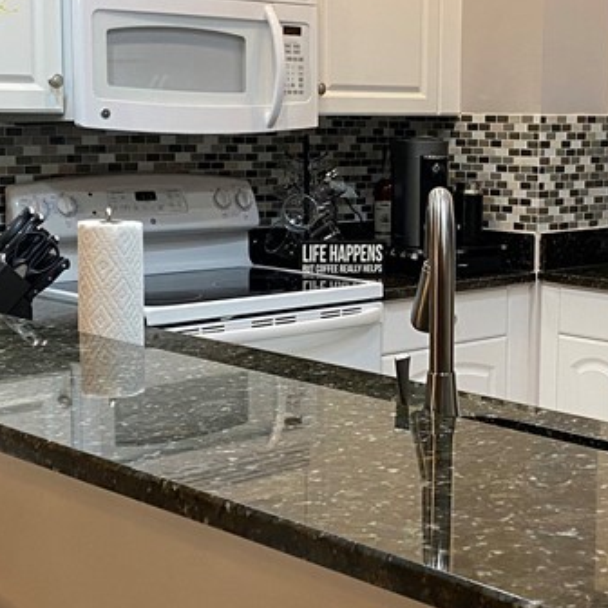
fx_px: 1391
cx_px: 454
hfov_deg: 24.4
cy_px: 290
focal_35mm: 70
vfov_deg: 24.7
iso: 100
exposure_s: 1/60
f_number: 1.8
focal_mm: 4.25
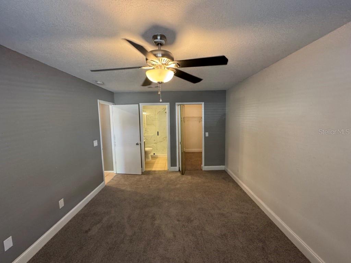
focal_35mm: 14
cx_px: 176
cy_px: 132
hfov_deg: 102.1
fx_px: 142
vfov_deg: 85.7
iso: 250
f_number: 2.2
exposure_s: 1/60
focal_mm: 2.22
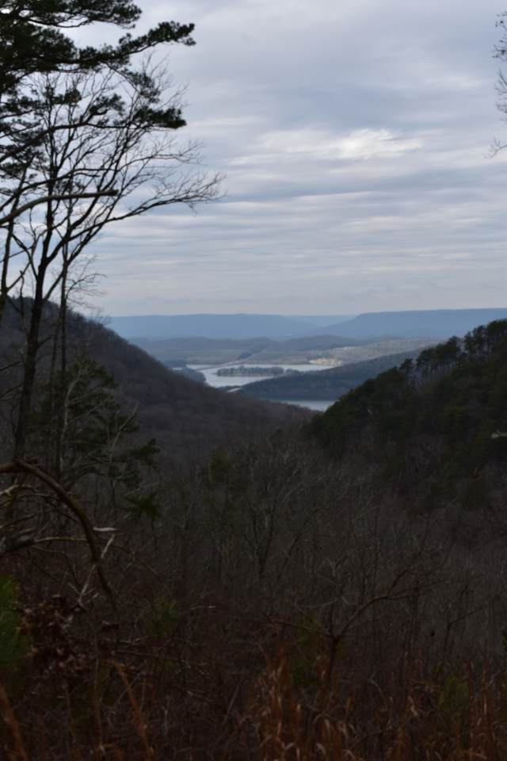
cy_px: 380
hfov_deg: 26.5
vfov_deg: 38.9
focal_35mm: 51
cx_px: 254
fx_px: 1077
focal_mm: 34
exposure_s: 1/500
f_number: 11
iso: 360
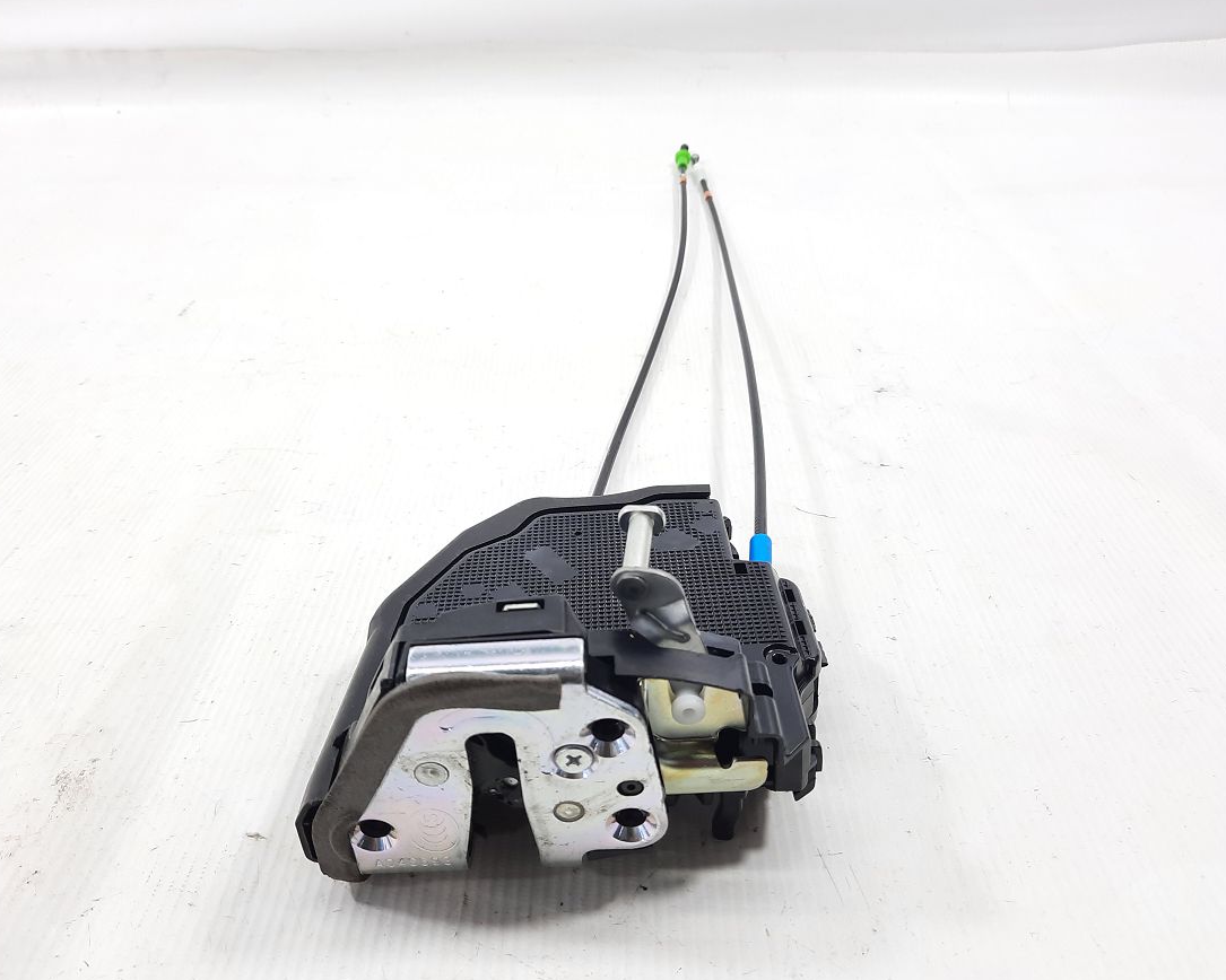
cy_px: 482
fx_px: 980
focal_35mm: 27
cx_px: 573
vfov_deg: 53.2
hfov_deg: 64.0
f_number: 2
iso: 50
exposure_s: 1/50
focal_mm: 4.6
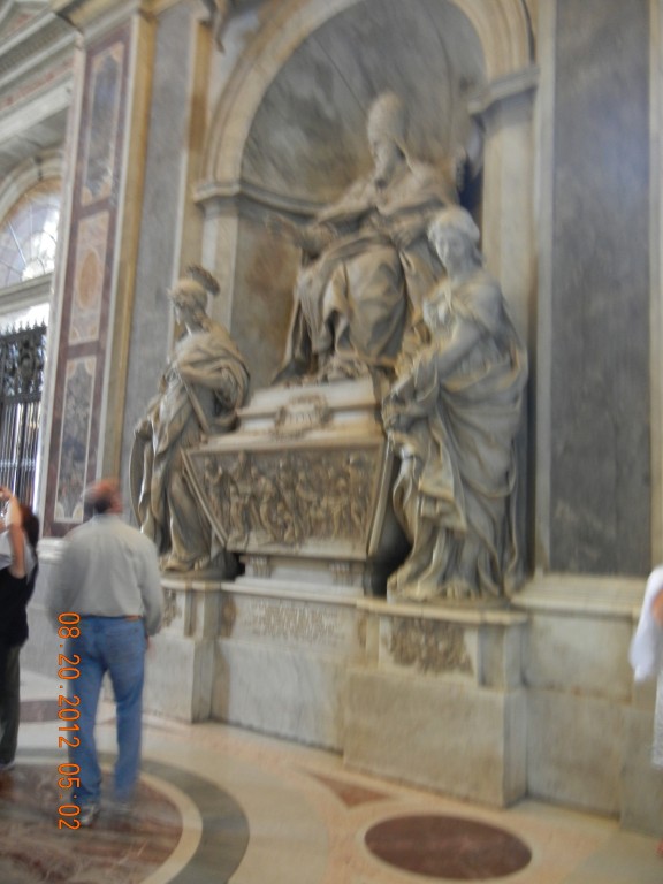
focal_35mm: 30
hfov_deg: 46.8
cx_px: 332
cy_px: 442
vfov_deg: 60.0
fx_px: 766
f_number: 3.5
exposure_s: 1
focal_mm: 5.4
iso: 365
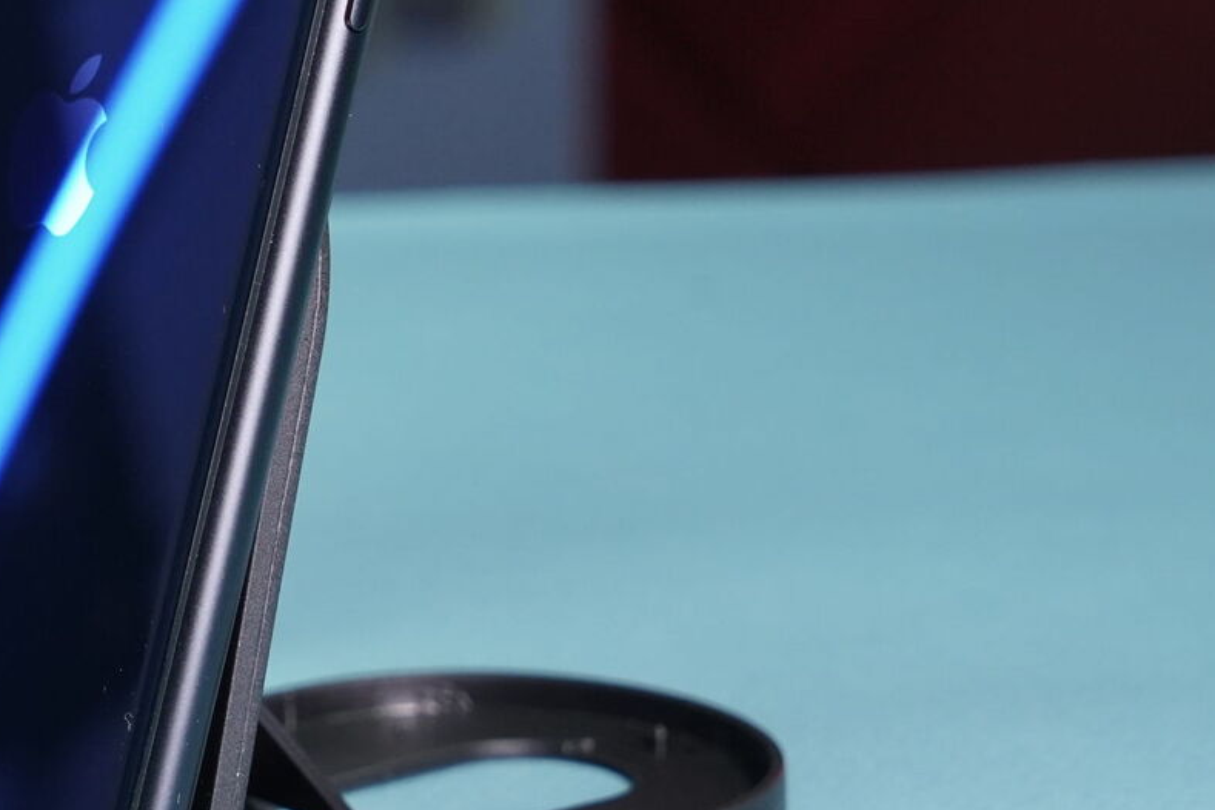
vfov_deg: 10.6
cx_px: 100
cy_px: 197
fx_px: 4353
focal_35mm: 129
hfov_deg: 15.7
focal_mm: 53
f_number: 7.1
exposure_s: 1/160
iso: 1600
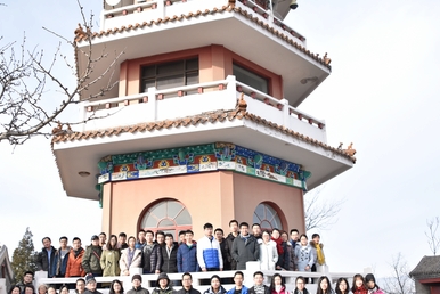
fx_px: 428
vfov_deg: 37.6
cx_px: 217
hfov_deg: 54.4
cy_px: 188
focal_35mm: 35
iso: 500
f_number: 4.5
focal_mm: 18
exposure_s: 1/1250
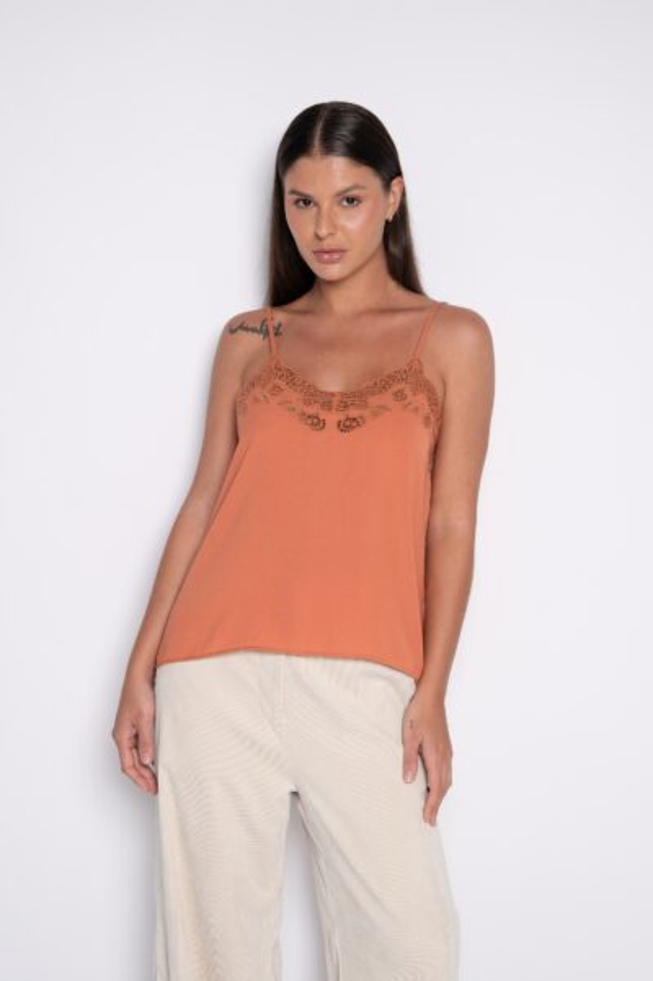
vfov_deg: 43.6
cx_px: 326
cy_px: 490
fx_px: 1226
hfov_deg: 29.8
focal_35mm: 45
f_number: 5.6
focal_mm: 45
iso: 200
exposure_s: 1/160
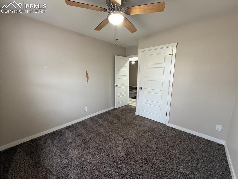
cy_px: 90
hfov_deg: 102.1
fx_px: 96
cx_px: 119
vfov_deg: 85.6
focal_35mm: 14
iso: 320
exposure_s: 1/74
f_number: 2.2
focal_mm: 2.22
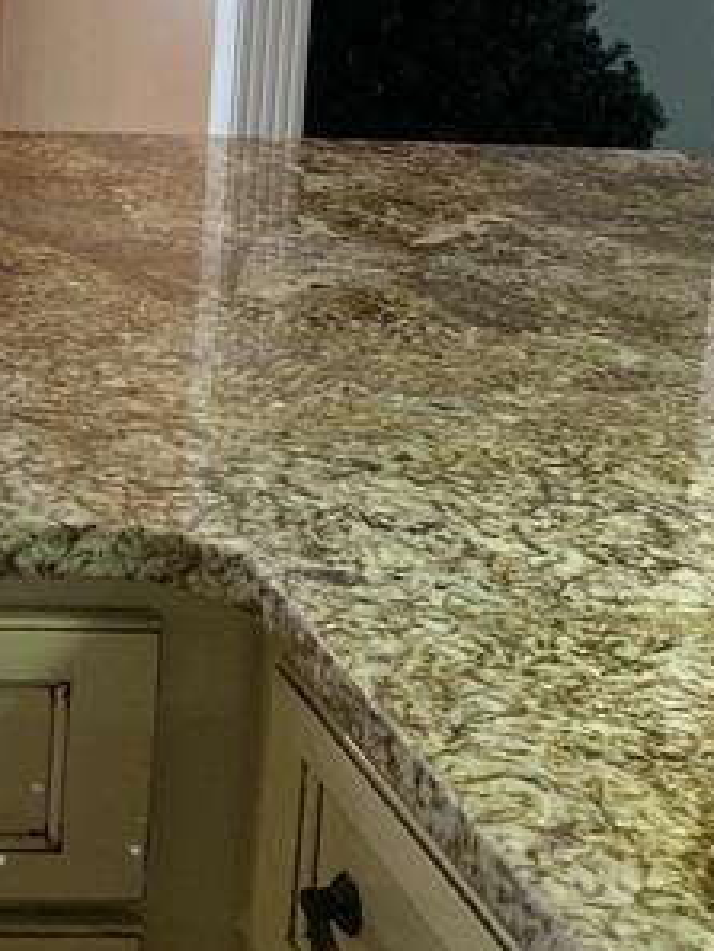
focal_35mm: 84
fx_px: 2308
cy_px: 19
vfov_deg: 22.5
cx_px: -365
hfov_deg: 16.1
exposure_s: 1/60
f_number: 1.8
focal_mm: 4.25
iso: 64
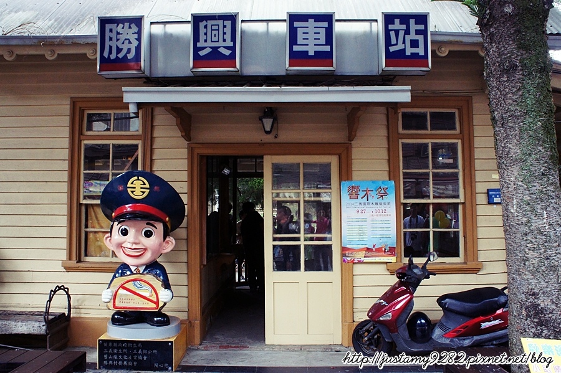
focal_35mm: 30
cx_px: 280
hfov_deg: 62.0
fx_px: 467
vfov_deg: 43.6
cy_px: 186
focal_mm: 20
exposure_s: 1/25
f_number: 10
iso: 1600
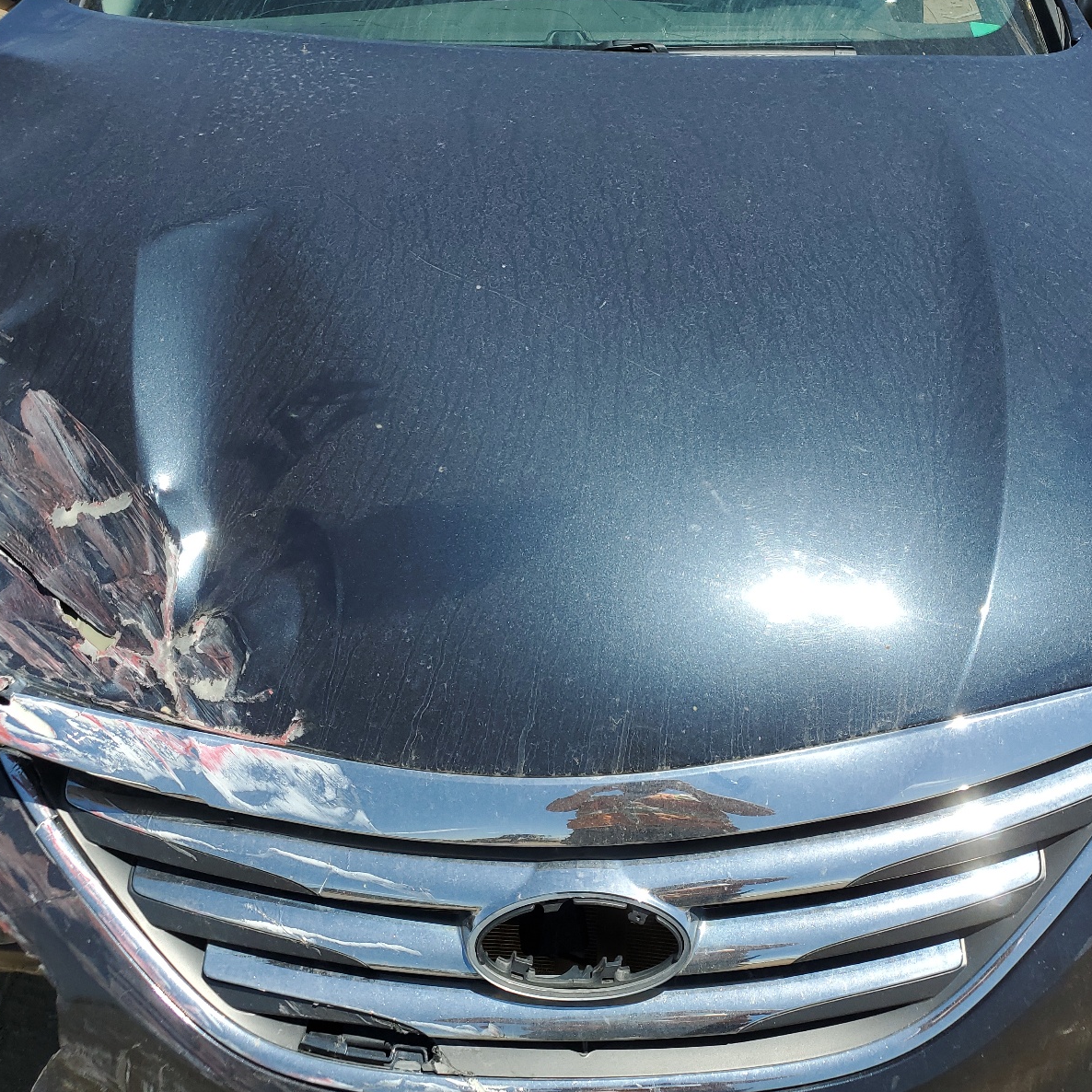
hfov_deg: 52.4
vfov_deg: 52.5
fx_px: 1106
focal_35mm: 31
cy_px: 541
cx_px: 609
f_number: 1.5
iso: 50
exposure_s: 1/3333
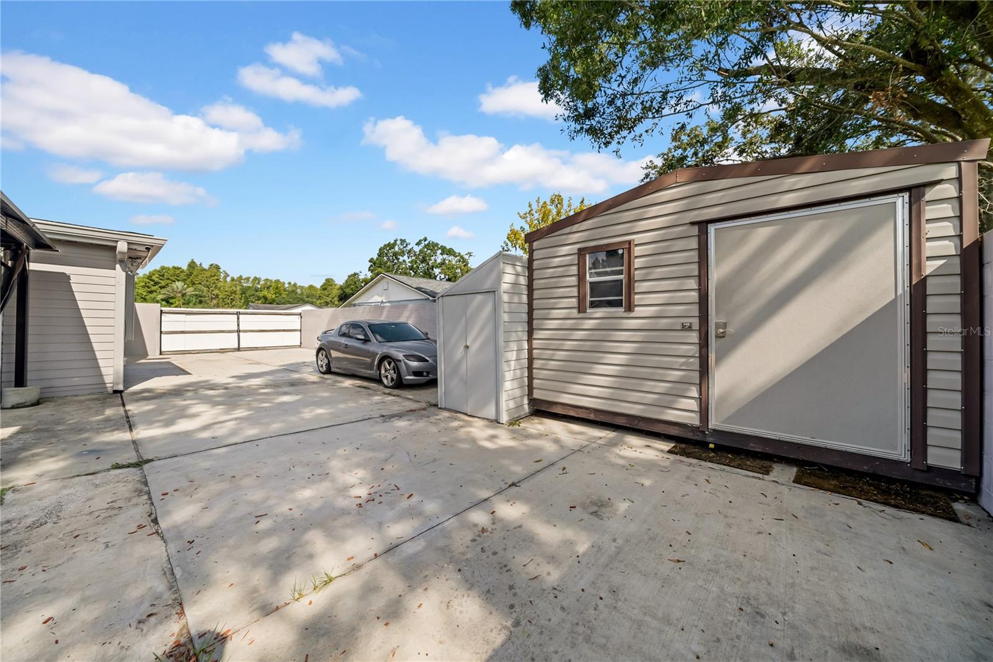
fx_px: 331
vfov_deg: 90.0
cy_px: 331
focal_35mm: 12
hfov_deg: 112.6
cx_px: 496
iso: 800
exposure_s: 1/1250
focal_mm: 12
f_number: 7.1
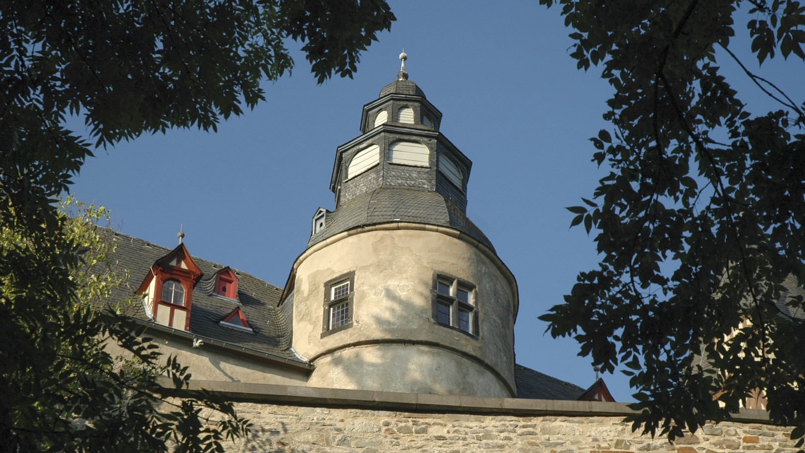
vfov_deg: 14.7
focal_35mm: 82
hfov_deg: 25.9
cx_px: 404
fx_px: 1751
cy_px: 249
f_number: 5.6
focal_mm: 52
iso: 200
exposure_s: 1/125
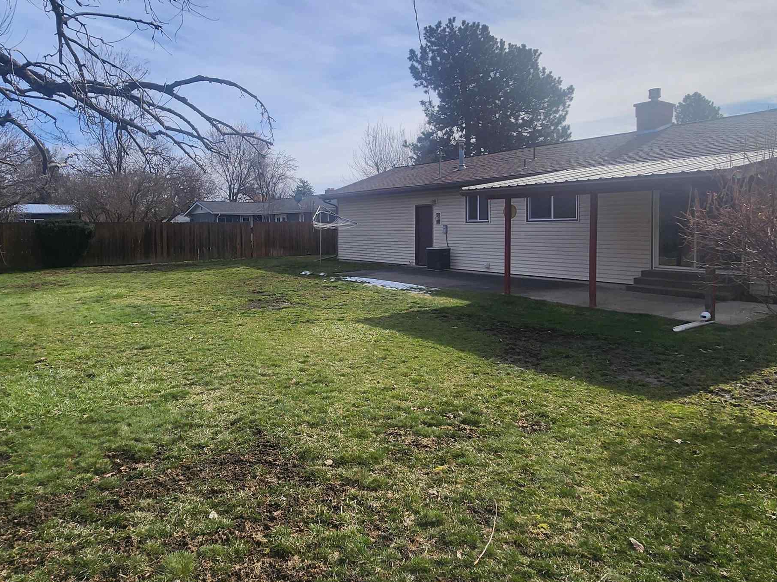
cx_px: 363
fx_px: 494
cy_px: 239
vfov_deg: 60.7
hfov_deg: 76.3
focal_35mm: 22
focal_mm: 2.2
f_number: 2.2
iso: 50
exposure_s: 1/2723
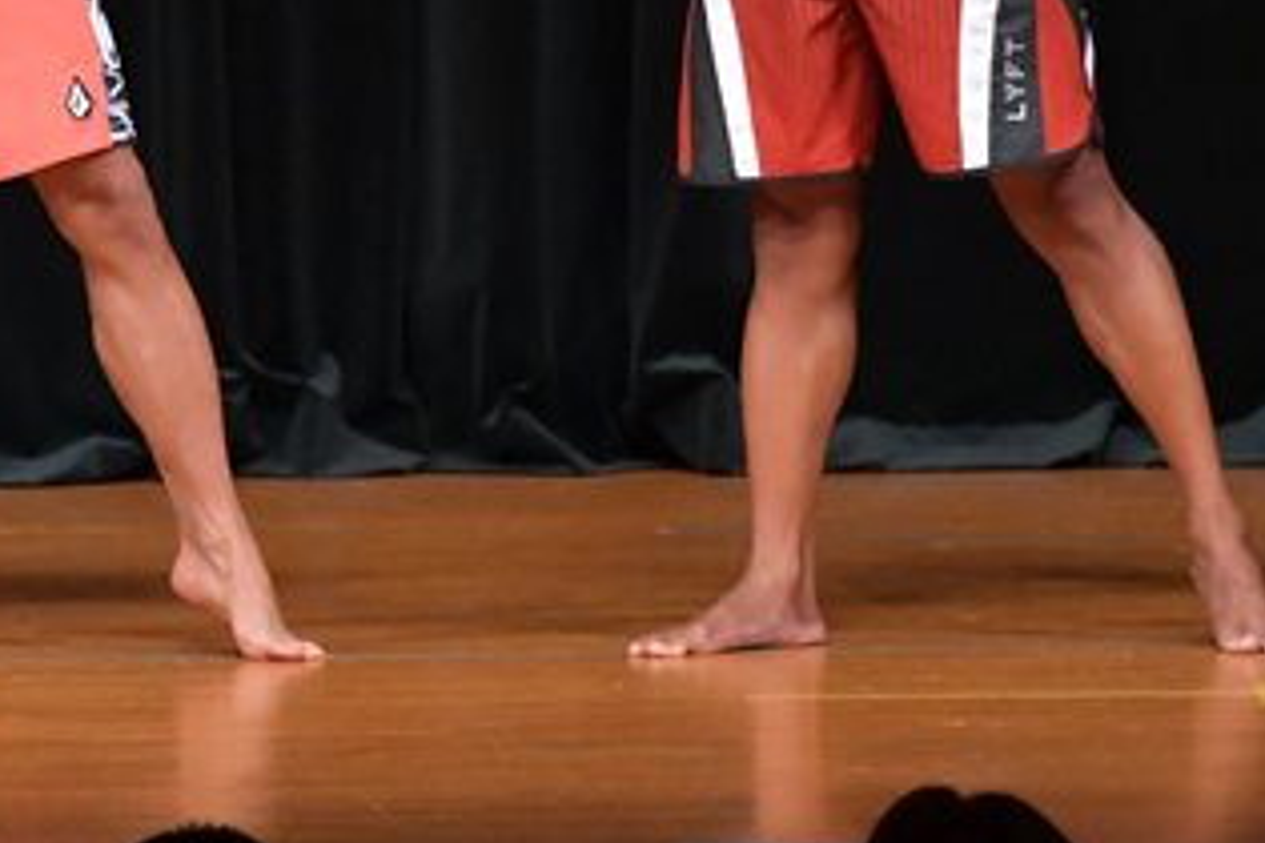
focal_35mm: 665
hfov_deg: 3.1
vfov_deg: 2.1
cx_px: 219
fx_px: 23366
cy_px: -100
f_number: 5.6
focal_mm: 180
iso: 5000
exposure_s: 1/400
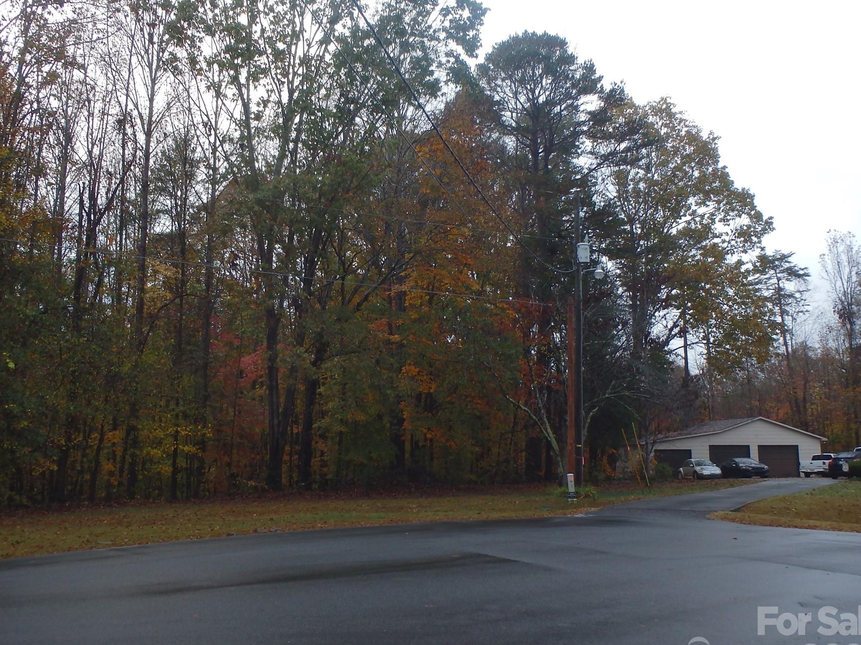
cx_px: 414
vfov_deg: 42.9
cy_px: 319
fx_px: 821
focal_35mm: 33
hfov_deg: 55.3
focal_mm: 5
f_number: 3.9
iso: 125
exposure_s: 1/80
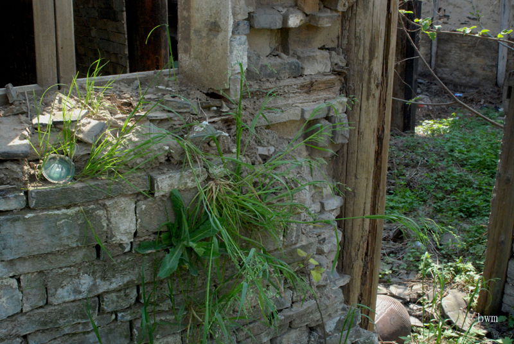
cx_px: 257
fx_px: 600
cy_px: 172
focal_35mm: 42
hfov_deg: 46.4
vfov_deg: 32.0
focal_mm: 28
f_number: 16
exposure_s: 1/80
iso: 1600
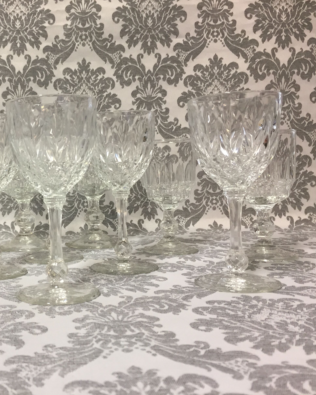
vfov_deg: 47.9
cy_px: 197
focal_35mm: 38
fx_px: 444
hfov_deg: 37.5
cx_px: 55
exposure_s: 1/33
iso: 100
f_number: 2.2
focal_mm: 4.15
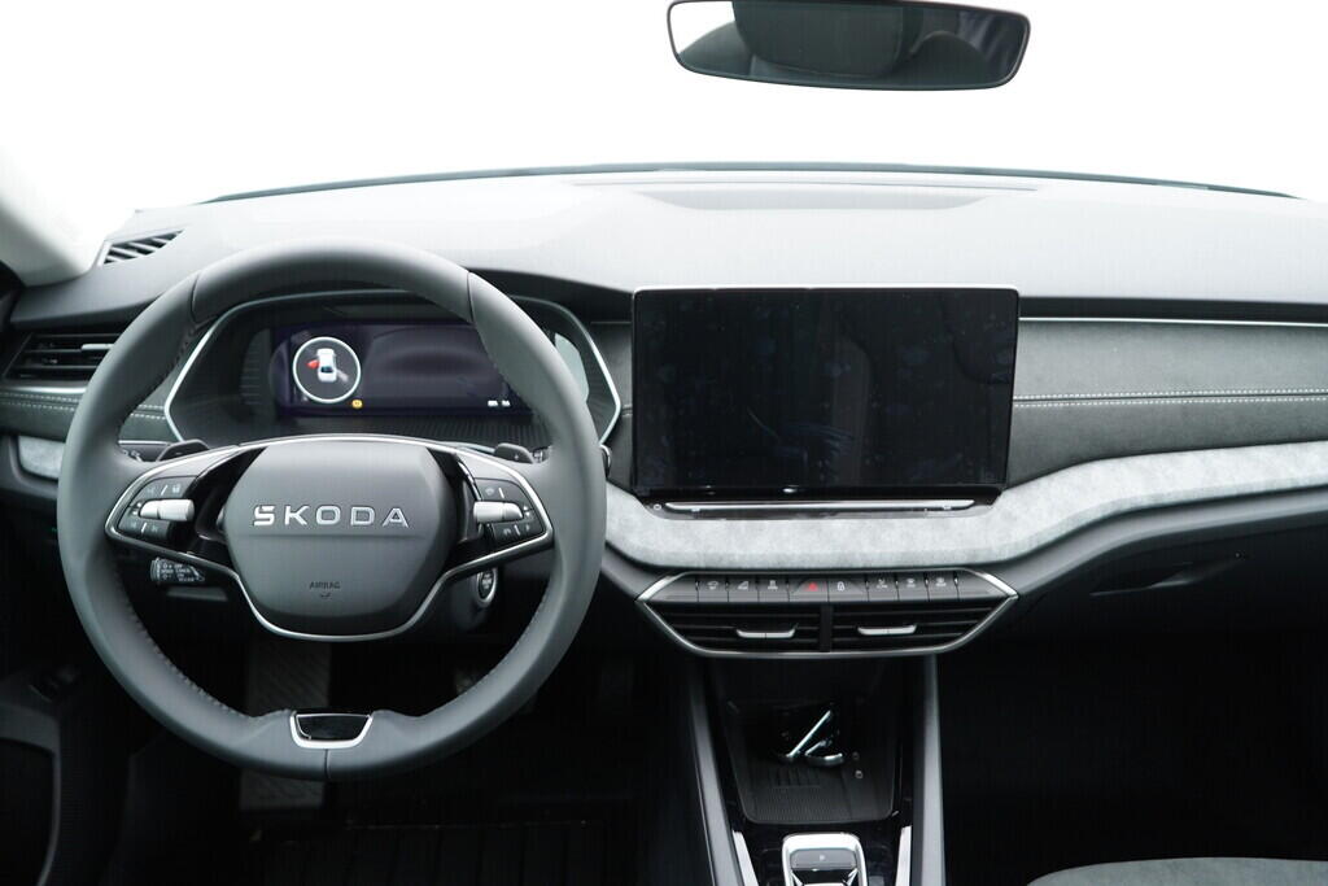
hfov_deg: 53.1
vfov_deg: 36.9
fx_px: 1328
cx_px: 664
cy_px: 443
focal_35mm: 36
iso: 400
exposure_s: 1/40
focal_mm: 24
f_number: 2.8
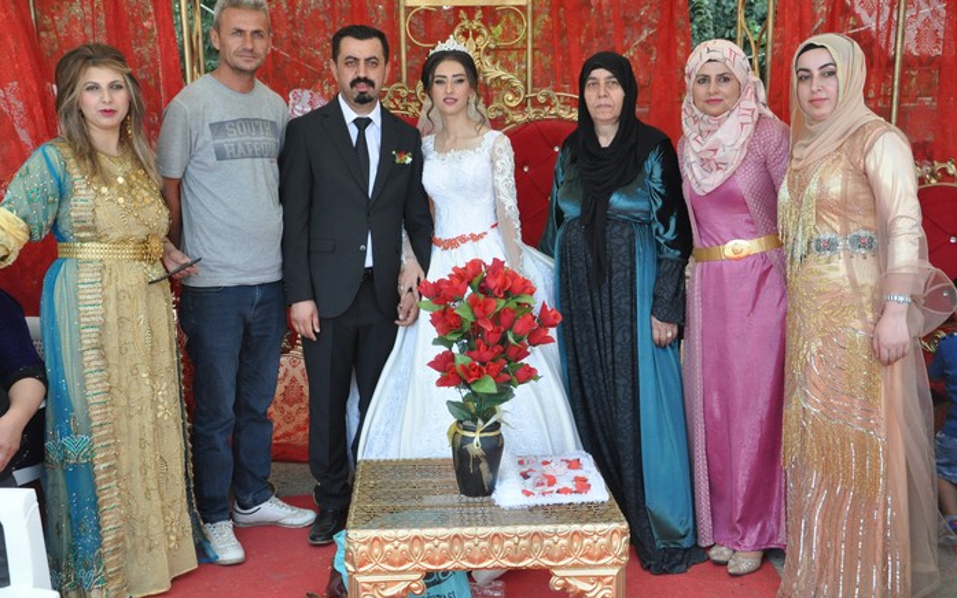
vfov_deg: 28.0
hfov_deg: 43.5
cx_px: 479
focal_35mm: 46
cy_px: 311
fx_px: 1200
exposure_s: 1/320
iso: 1250
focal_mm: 30
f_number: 9
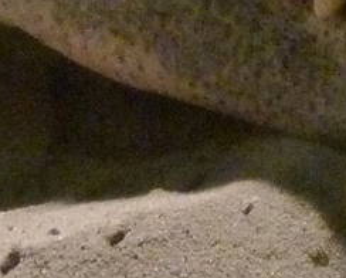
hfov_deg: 4.2
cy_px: -262
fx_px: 4718
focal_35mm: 460
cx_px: 193
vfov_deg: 3.4
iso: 800
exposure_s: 1/60
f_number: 4.1
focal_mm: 11.9
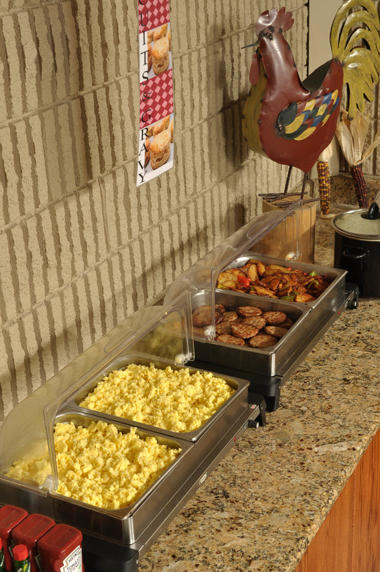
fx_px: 905
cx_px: 190
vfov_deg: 35.1
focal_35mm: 57
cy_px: 286
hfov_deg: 23.7
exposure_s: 1/125
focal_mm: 38
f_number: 9
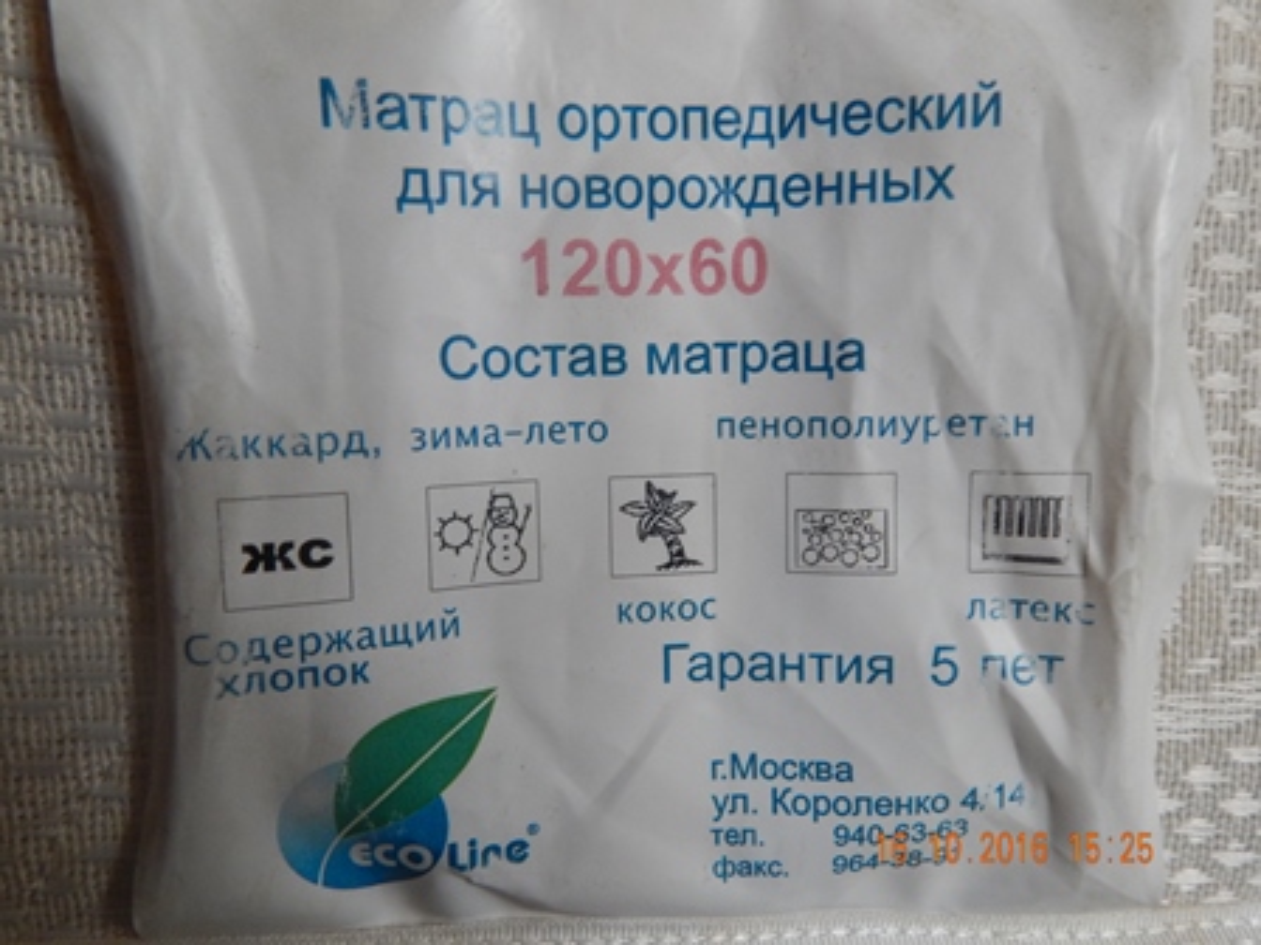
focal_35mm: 25
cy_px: 472
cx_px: 630
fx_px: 911
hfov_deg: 69.4
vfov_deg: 54.9
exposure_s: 1/25
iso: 400
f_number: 3.1
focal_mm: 4.5
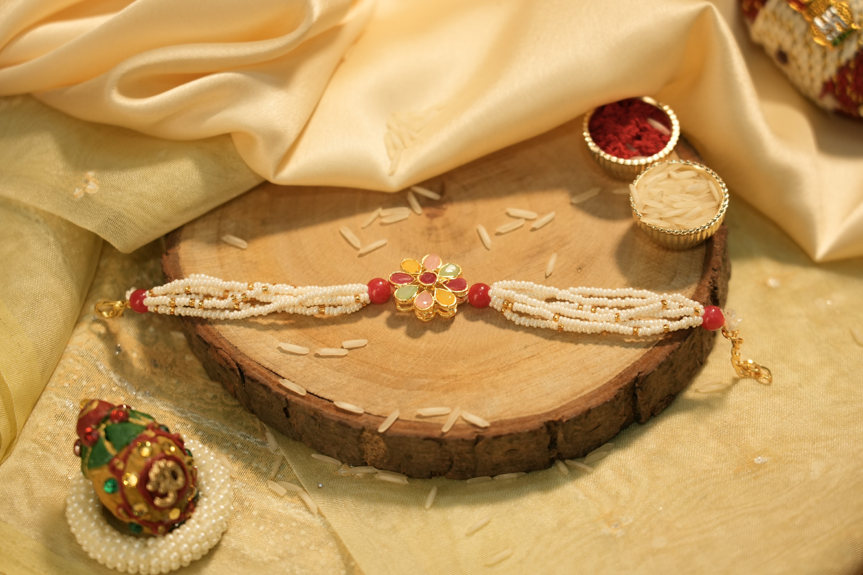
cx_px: 432
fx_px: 2517
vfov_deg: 13.0
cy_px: 288
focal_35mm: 105
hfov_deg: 19.5
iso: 1000
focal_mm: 105
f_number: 4.5
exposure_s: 1/125
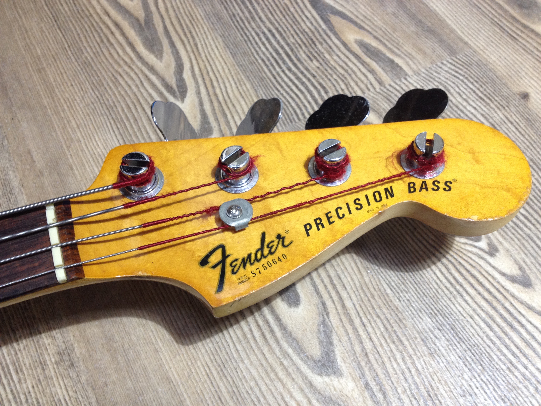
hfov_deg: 52.6
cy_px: 203
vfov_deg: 40.7
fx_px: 547
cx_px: 270
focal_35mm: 35
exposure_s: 1/20
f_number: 2.4
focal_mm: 4.28
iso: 100
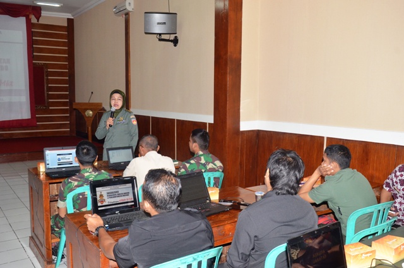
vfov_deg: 39.8
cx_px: 202
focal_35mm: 33
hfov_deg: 57.3
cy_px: 134
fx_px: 370
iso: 1600
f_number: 6.3
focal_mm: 22
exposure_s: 1/125
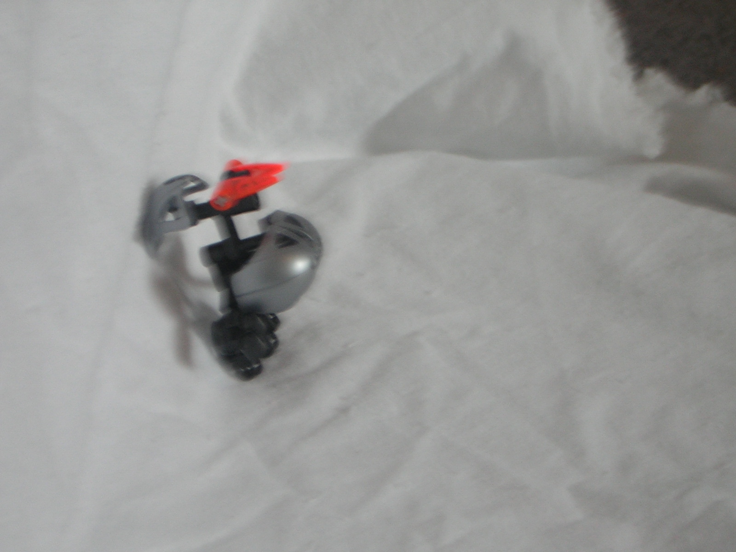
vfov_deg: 13.7
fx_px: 2296
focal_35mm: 108
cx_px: 368
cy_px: 276
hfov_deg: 18.2
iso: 50
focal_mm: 14.1
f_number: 4.7
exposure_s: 1/10.8
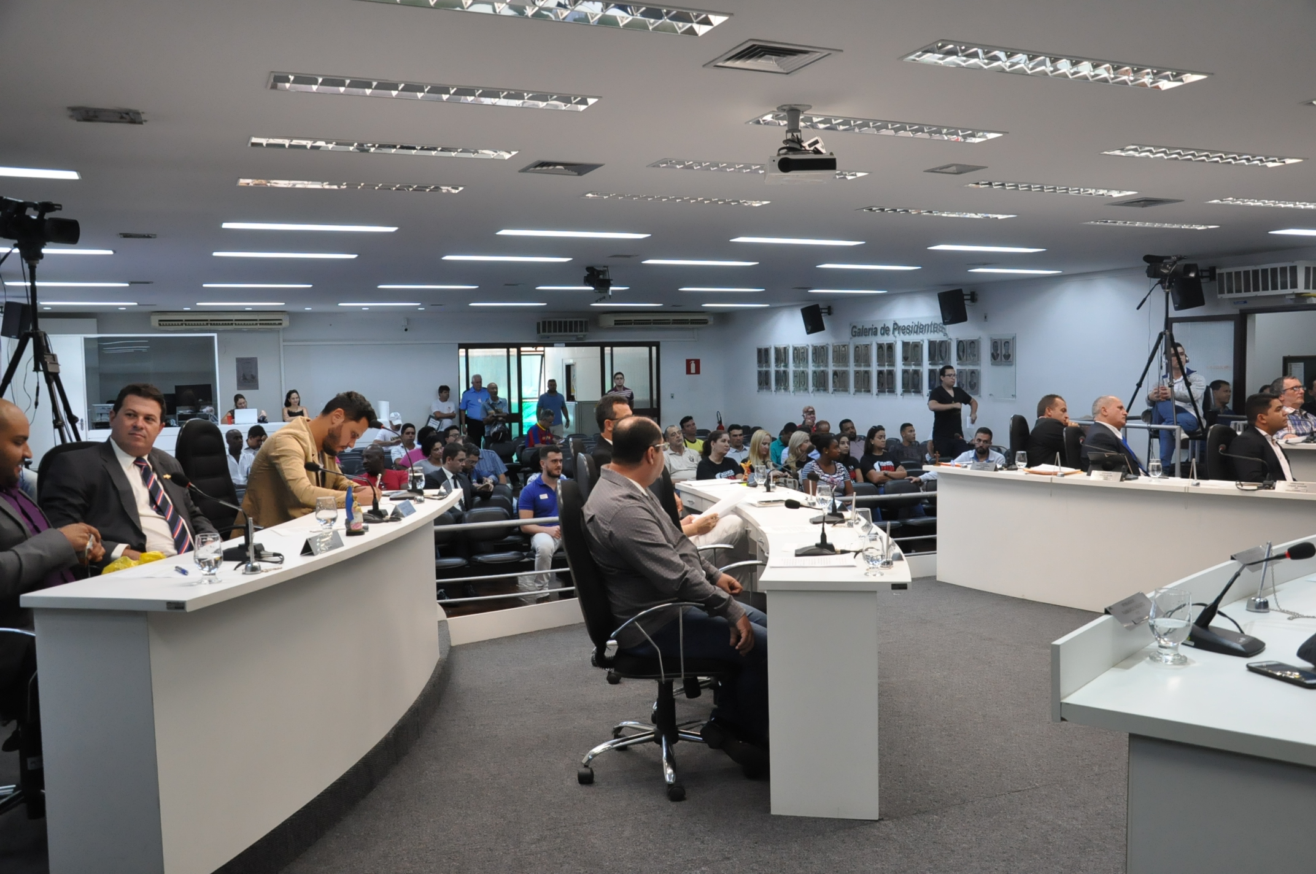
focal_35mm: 32
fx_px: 1150
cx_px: 658
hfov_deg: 59.6
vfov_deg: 41.6
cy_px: 437
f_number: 6.3
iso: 2000
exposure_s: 1/160
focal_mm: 21
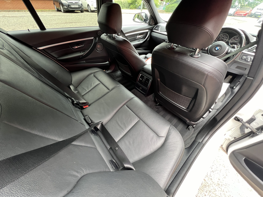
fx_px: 99
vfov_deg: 89.9
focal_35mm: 13
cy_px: 98
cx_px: 132
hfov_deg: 106.2
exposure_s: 1/60
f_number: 1.8
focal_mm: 1.57
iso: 320
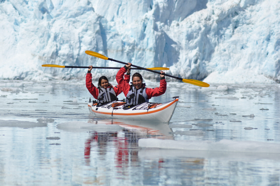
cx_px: 140
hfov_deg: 9.8
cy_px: 93
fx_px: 1631
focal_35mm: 210
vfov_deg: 6.5
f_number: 5.6
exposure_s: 1/2000
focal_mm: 140
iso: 200
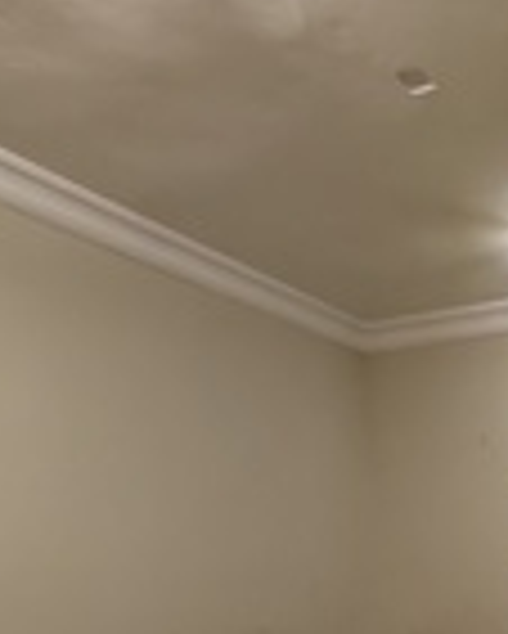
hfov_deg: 32.3
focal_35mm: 41
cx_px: 555
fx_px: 770
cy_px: 663
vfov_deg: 38.6
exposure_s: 1/33
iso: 160
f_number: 2
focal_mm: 1.82
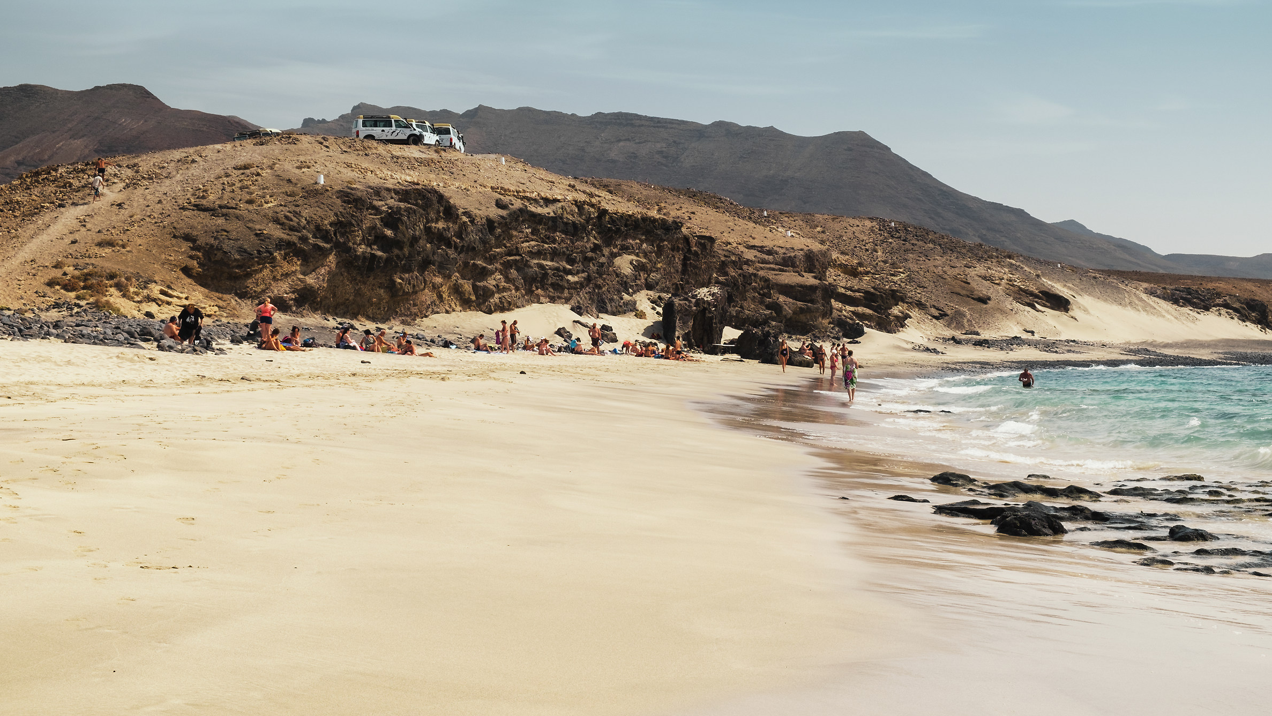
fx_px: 1822
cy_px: 295
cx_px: 630
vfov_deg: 22.2
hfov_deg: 38.5
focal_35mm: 54
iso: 200
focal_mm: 34.3
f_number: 10
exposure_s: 1/75
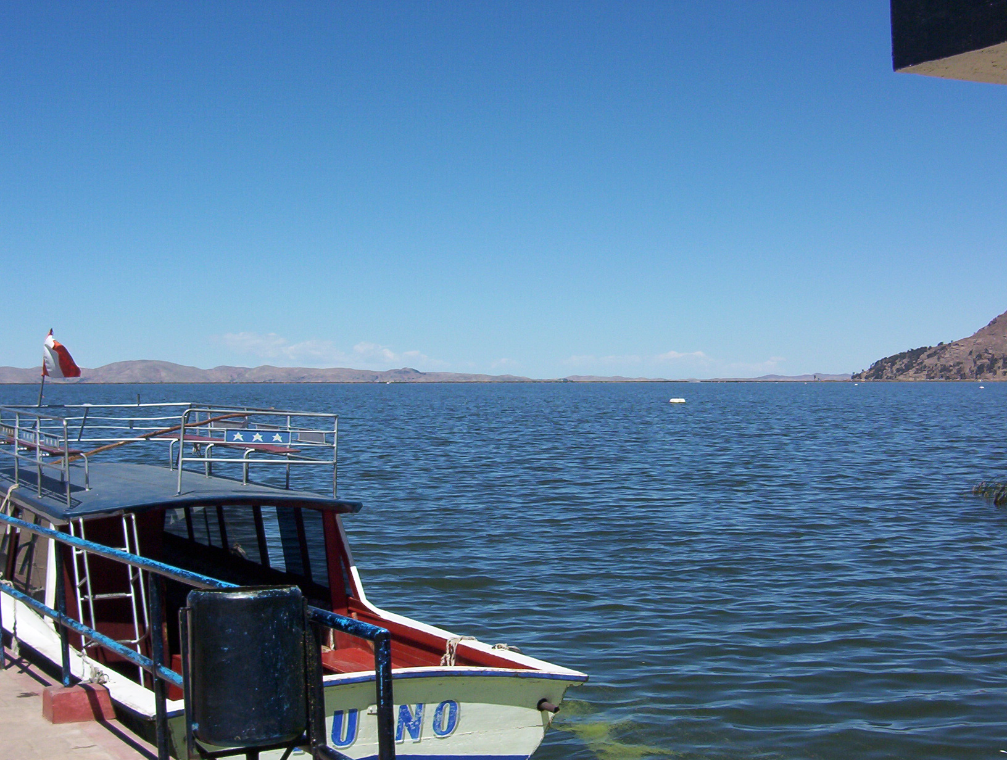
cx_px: 504
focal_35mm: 51
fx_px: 1487
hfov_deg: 37.4
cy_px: 380
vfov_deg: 28.7
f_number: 5.97
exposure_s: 1/657
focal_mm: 7.88
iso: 100
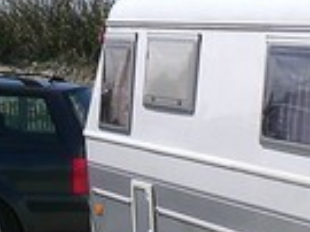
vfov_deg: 8.2
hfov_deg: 11.0
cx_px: 53
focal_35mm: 180
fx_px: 1611
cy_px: 117
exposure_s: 1/640
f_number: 4.4
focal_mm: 6.3
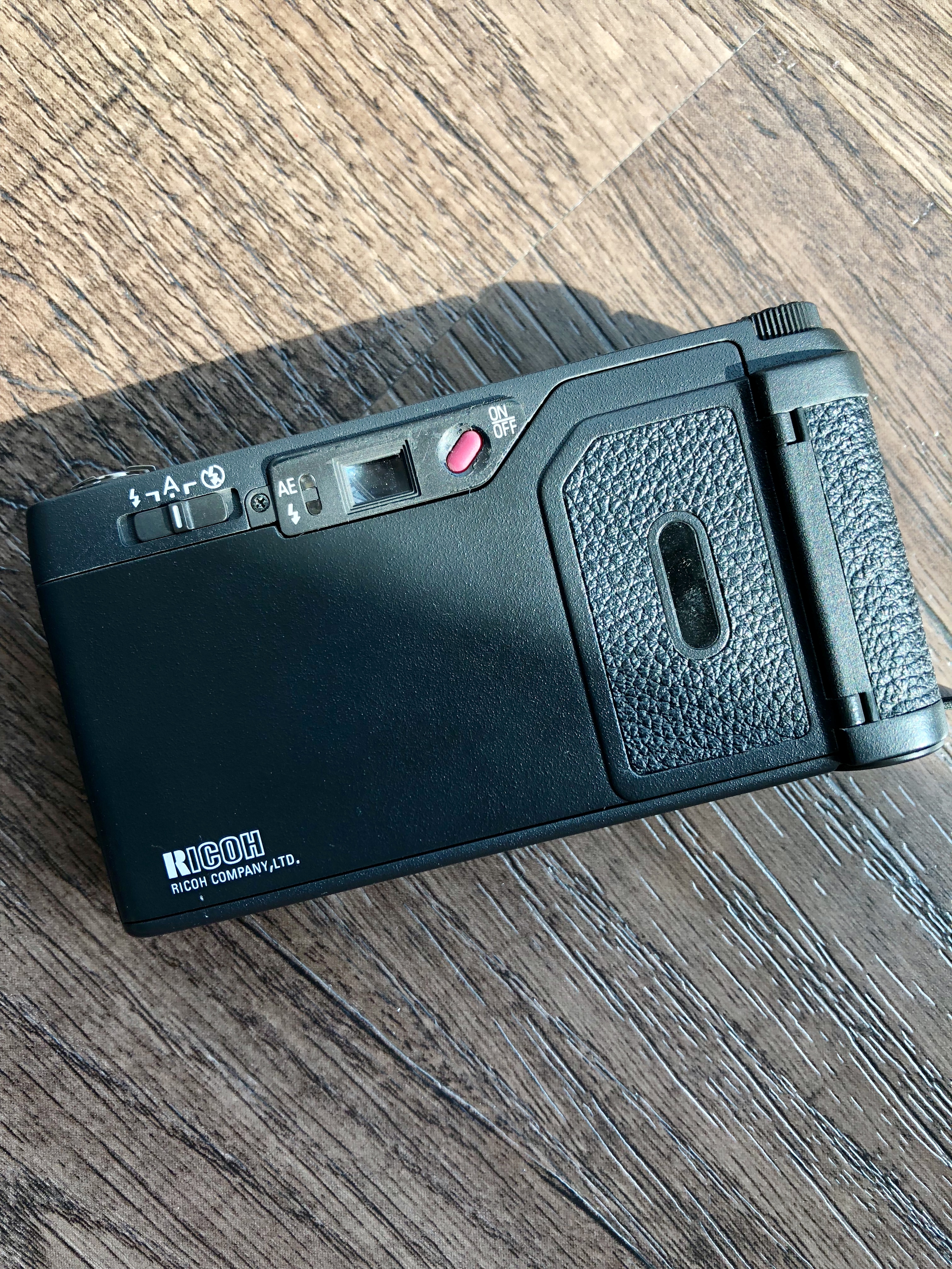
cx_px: 476
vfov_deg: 63.4
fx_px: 1027
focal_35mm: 28
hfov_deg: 49.7
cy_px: 634
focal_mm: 4
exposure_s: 1/120
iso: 50
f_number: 1.8
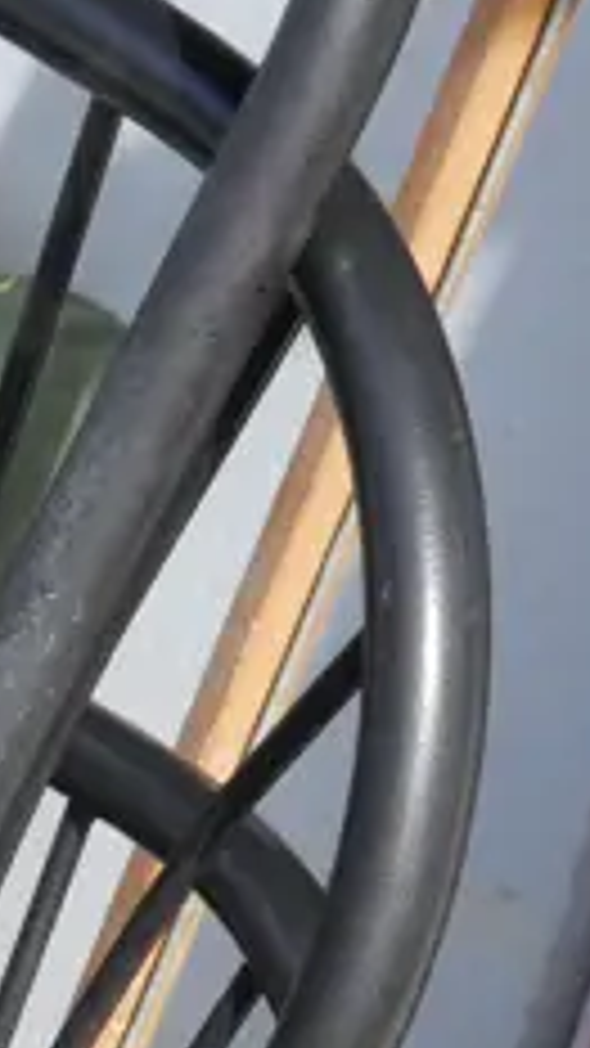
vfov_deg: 10.9
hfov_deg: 5.6
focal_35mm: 192
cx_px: -1675
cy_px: 1500
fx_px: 5342
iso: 200
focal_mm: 20
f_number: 6.3
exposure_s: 1/250
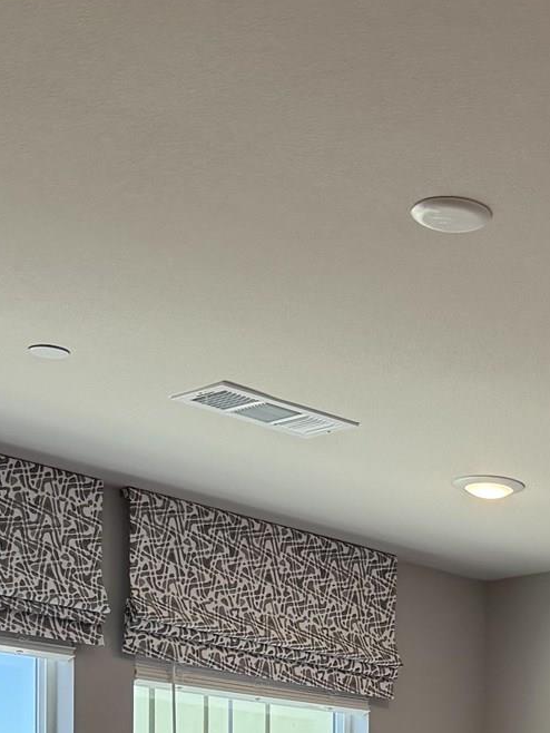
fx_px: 1778
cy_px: 1042
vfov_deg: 20.5
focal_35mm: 84
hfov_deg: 16.9
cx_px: 629
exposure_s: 1/234
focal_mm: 6.76
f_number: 1.78
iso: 125
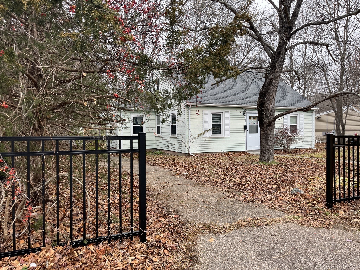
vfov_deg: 53.1
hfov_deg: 67.3
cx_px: 180
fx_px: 270
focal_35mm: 26
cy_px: 135
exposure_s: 1/121
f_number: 1.6
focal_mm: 5.1
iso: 50
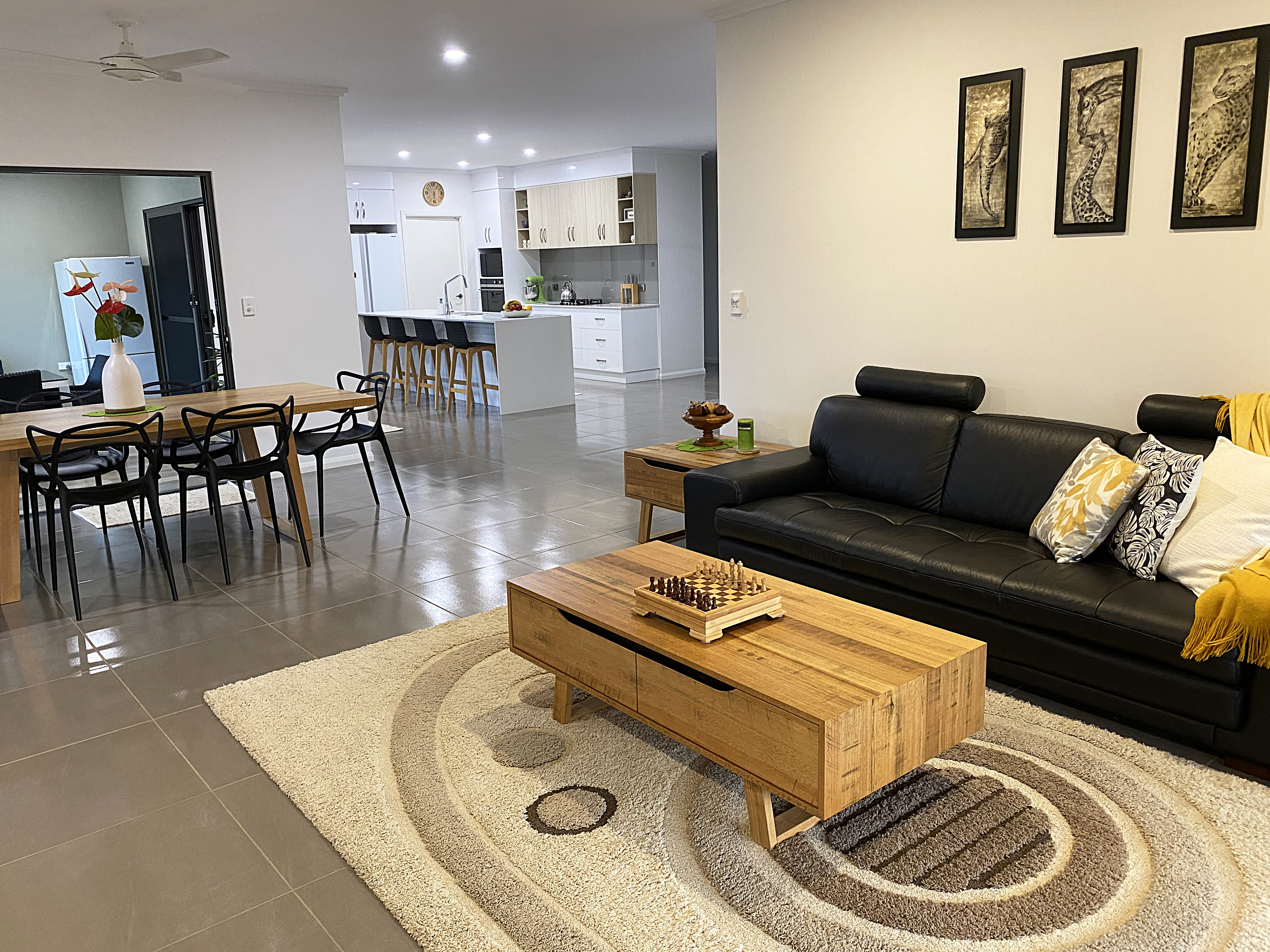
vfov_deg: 53.1
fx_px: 954
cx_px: 635
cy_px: 476
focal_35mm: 26
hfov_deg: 67.3
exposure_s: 1/50
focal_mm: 4.25
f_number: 1.8
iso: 250
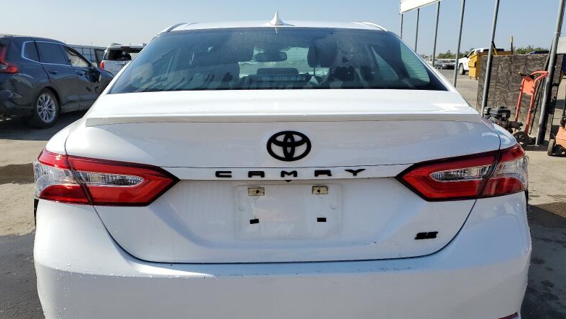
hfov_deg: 66.0
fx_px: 435
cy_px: 196
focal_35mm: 29
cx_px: 288
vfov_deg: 40.0
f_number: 1.5
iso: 50
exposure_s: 1/3333
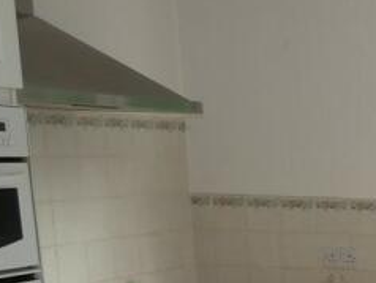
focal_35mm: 86
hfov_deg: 18.7
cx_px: 634
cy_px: 373
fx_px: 935
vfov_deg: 16.2
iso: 80
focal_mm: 3.6
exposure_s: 1/60
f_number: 2.8
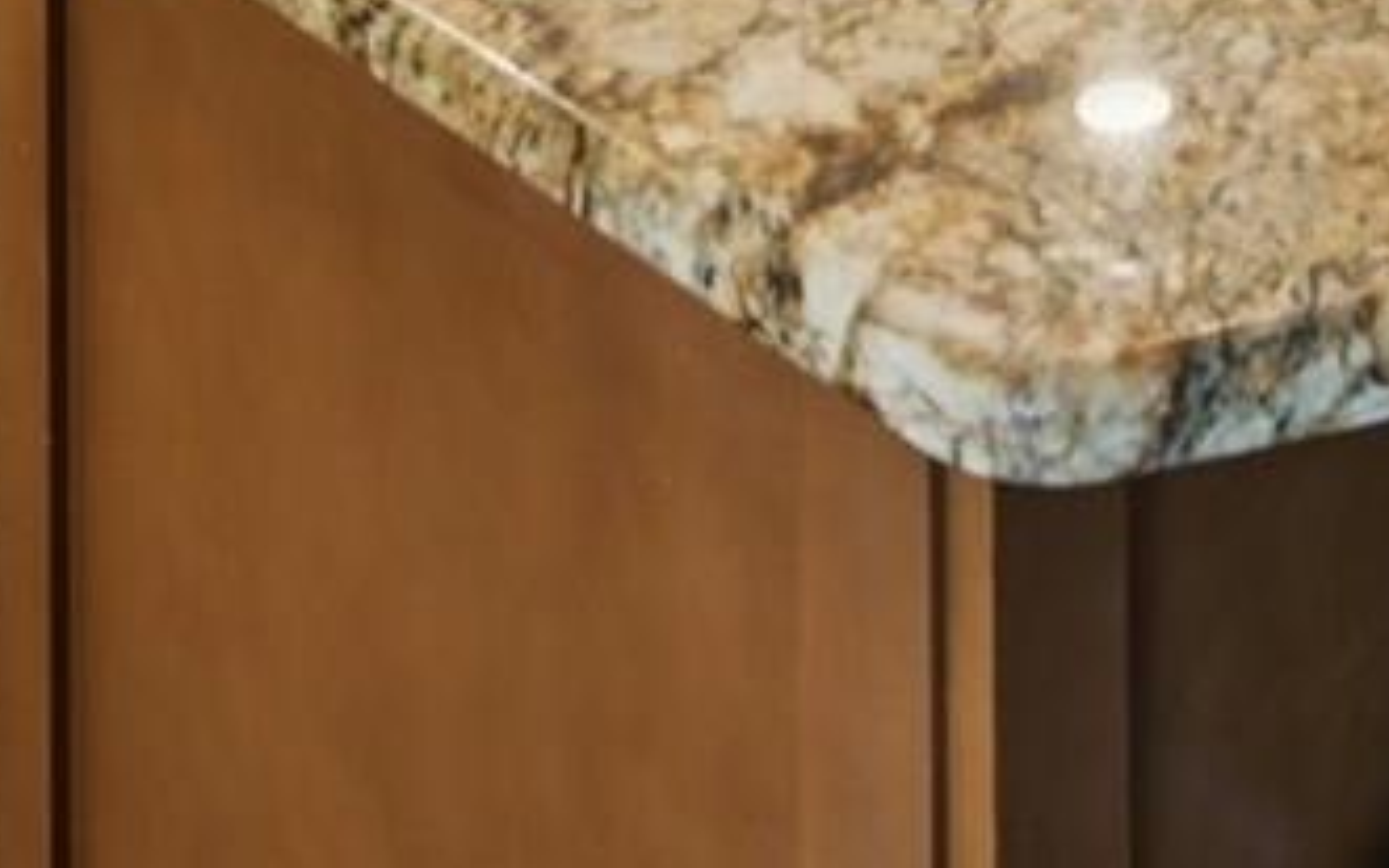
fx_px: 2612
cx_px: 1141
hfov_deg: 29.0
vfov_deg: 13.2
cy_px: -1312
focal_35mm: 69
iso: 400
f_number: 8
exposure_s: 1/20
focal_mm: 14
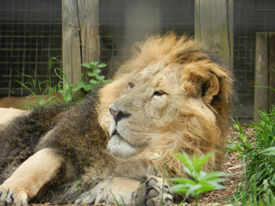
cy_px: 103
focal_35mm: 669
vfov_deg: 2.2
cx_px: 138
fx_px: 5315
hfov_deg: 3.0
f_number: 5.7
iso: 220
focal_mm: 118.9
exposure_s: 1/100
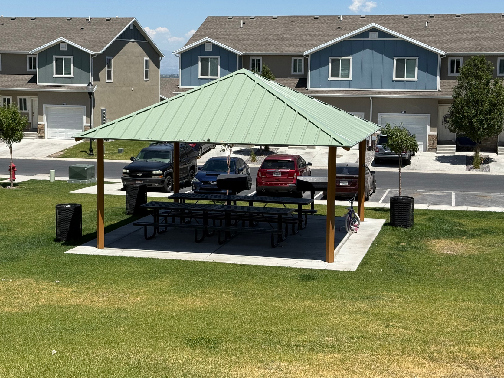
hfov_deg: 32.7
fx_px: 859
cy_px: 155
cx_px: 233
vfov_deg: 24.8
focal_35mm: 59
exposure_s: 1/6024
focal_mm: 6.76
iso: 64
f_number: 1.78
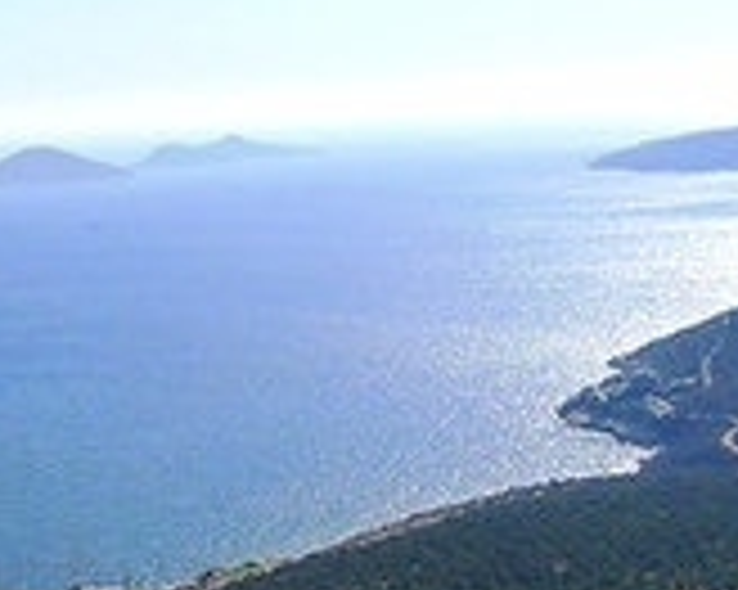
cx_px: -335
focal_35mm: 99
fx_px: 2161
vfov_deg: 15.3
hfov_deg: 17.6
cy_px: 558
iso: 80
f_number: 4.5
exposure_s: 1/800
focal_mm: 5.1
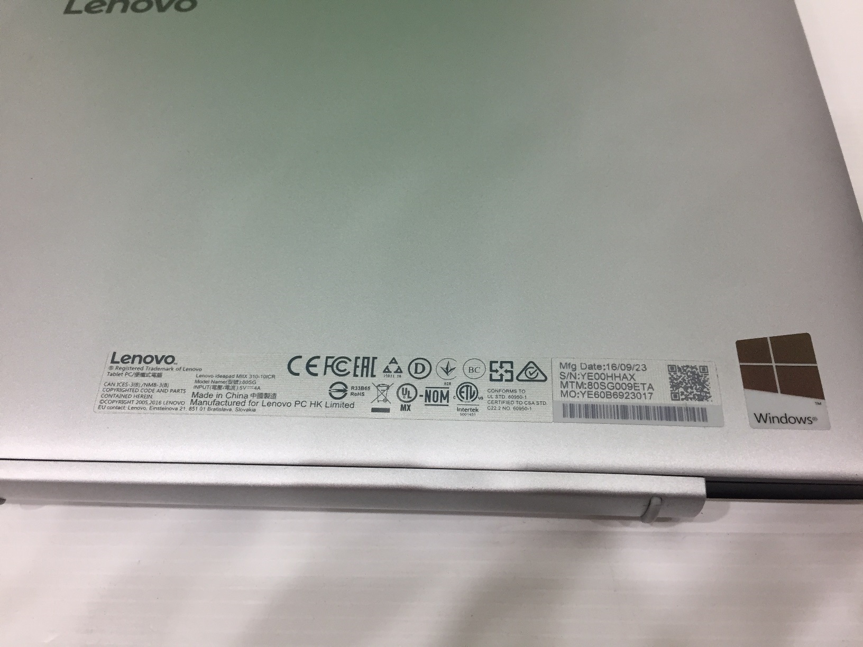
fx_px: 723
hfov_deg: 61.7
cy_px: 324
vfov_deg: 48.2
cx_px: 432
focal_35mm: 29
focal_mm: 4.15
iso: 64
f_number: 2.2
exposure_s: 1/33
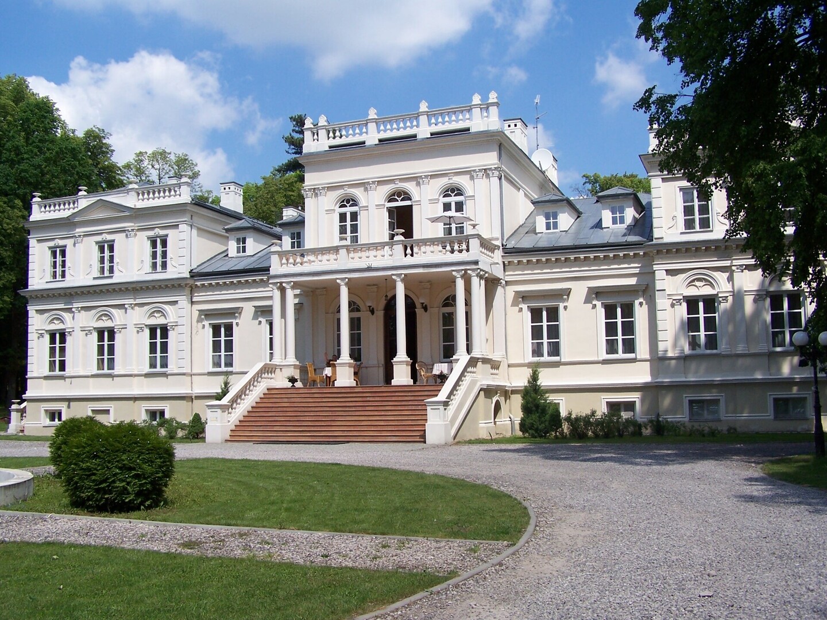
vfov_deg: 37.7
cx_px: 414
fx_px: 908
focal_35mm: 38
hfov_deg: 49.0
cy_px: 310
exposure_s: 1/750
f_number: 4
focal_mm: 6.3
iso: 80
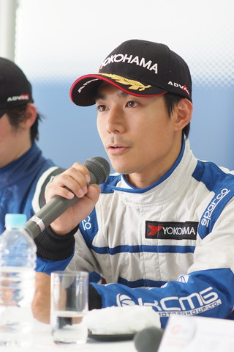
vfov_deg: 13.0
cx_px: 117
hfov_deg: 8.7
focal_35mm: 158
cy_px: 176
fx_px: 1540
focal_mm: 105
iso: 800
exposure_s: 1/125
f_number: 4
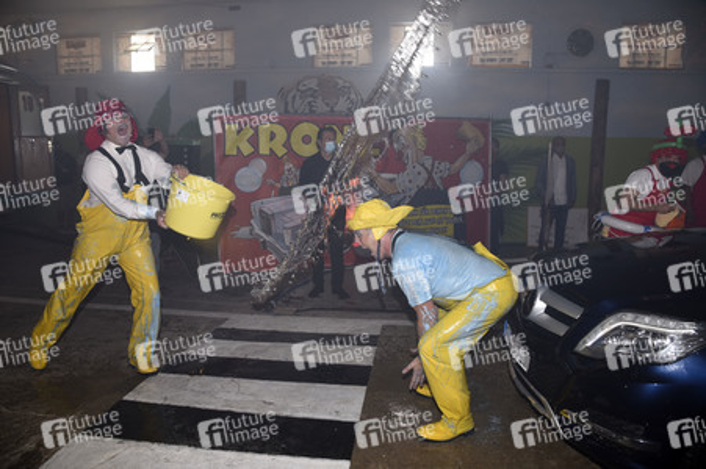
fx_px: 470
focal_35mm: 24
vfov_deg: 53.1
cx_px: 353
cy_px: 234
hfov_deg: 73.8
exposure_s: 1/100
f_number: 6.3
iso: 800
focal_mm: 24
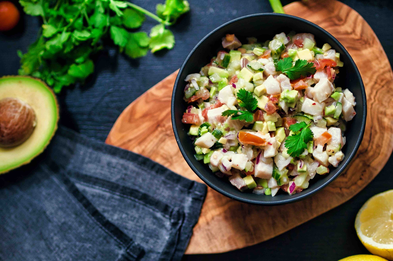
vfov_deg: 19.4
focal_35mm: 70
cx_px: 196
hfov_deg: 28.9
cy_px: 130
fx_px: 764
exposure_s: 1/80
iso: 640
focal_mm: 35
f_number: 1.8
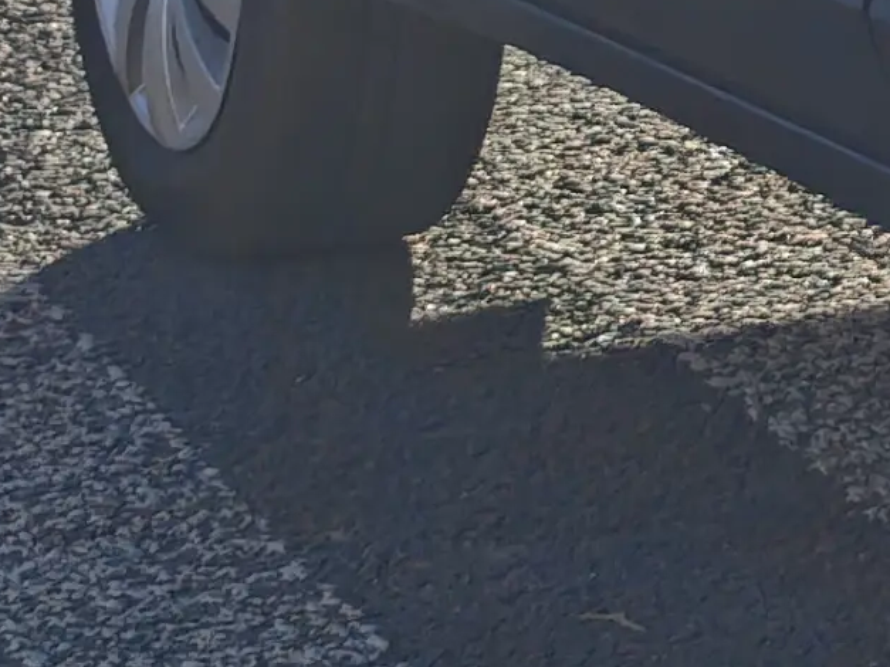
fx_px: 6452
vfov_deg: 5.8
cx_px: 2321
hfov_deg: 7.3
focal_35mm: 251
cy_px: -467
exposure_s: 1/4467
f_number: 2
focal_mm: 8.72
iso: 50
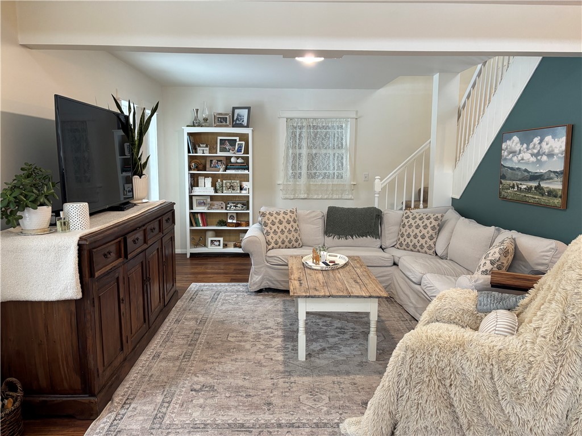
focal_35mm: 26
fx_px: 437
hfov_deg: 67.3
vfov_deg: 53.1
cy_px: 218
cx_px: 291
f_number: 1.6
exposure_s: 1/60
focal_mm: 5.96
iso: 250
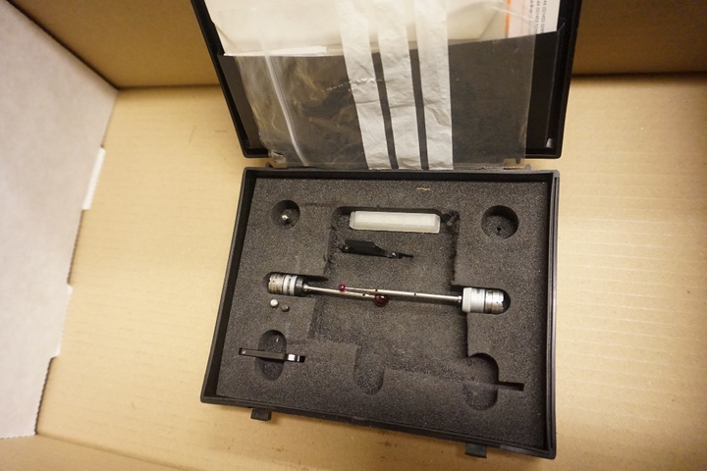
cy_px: 236
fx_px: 471
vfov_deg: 53.1
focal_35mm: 24
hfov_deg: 73.7
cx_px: 354
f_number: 3.5
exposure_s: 1/50
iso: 3200
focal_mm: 16
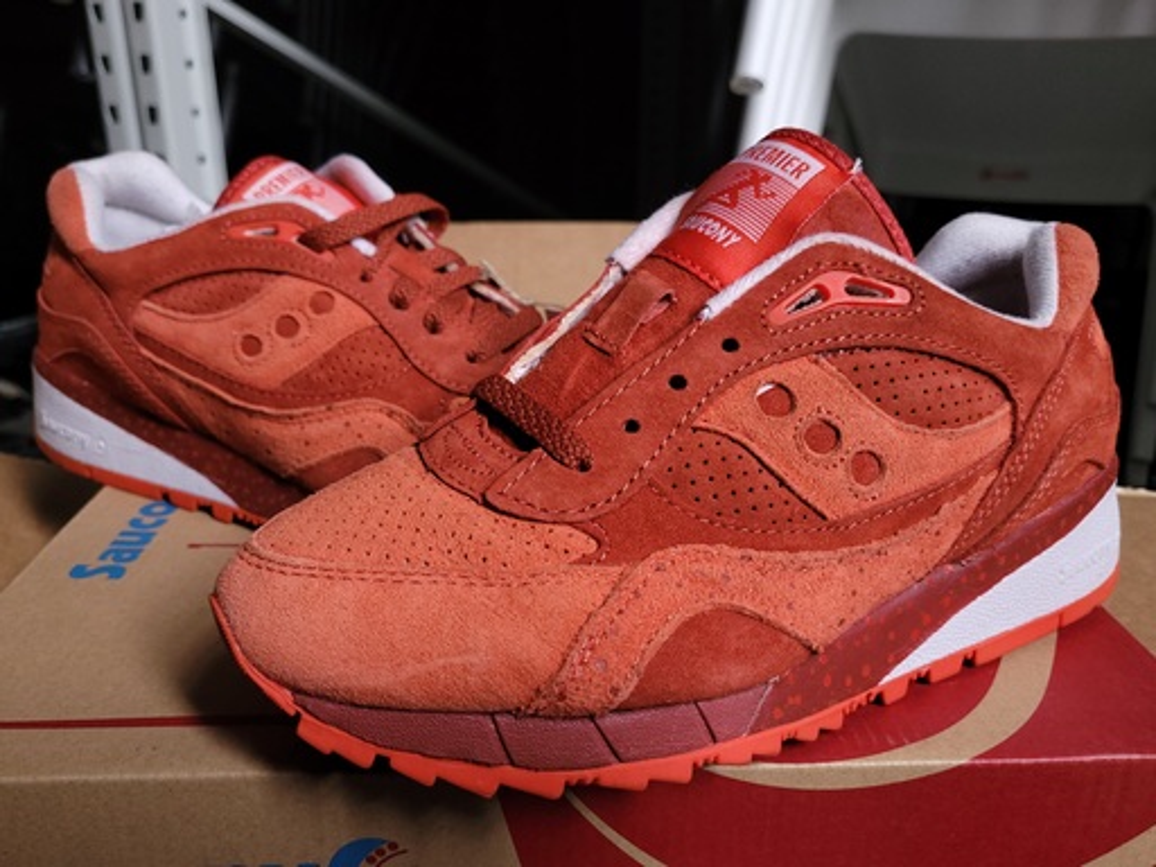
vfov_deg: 53.1
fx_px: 868
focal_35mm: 26
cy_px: 434
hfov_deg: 67.3
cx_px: 578
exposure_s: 1/50
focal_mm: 5.4
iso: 160
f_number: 1.8
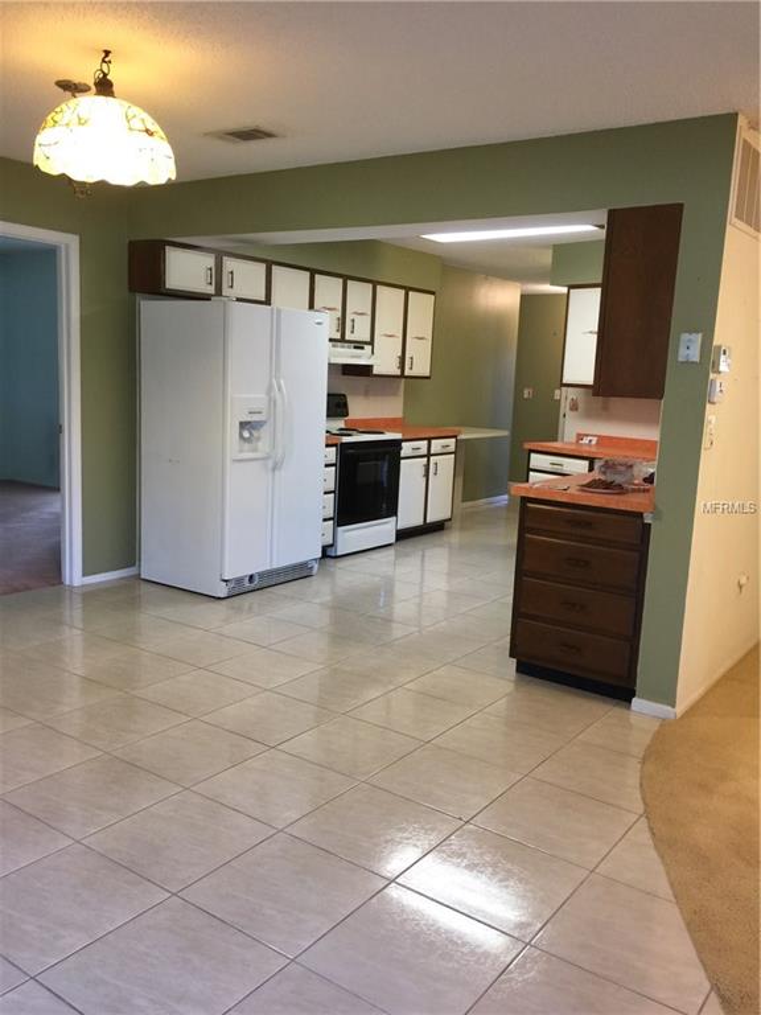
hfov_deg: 48.2
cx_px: 380
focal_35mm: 29
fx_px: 850
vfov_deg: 61.7
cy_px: 508
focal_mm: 4.15
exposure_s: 1/17
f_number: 2.2
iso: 50
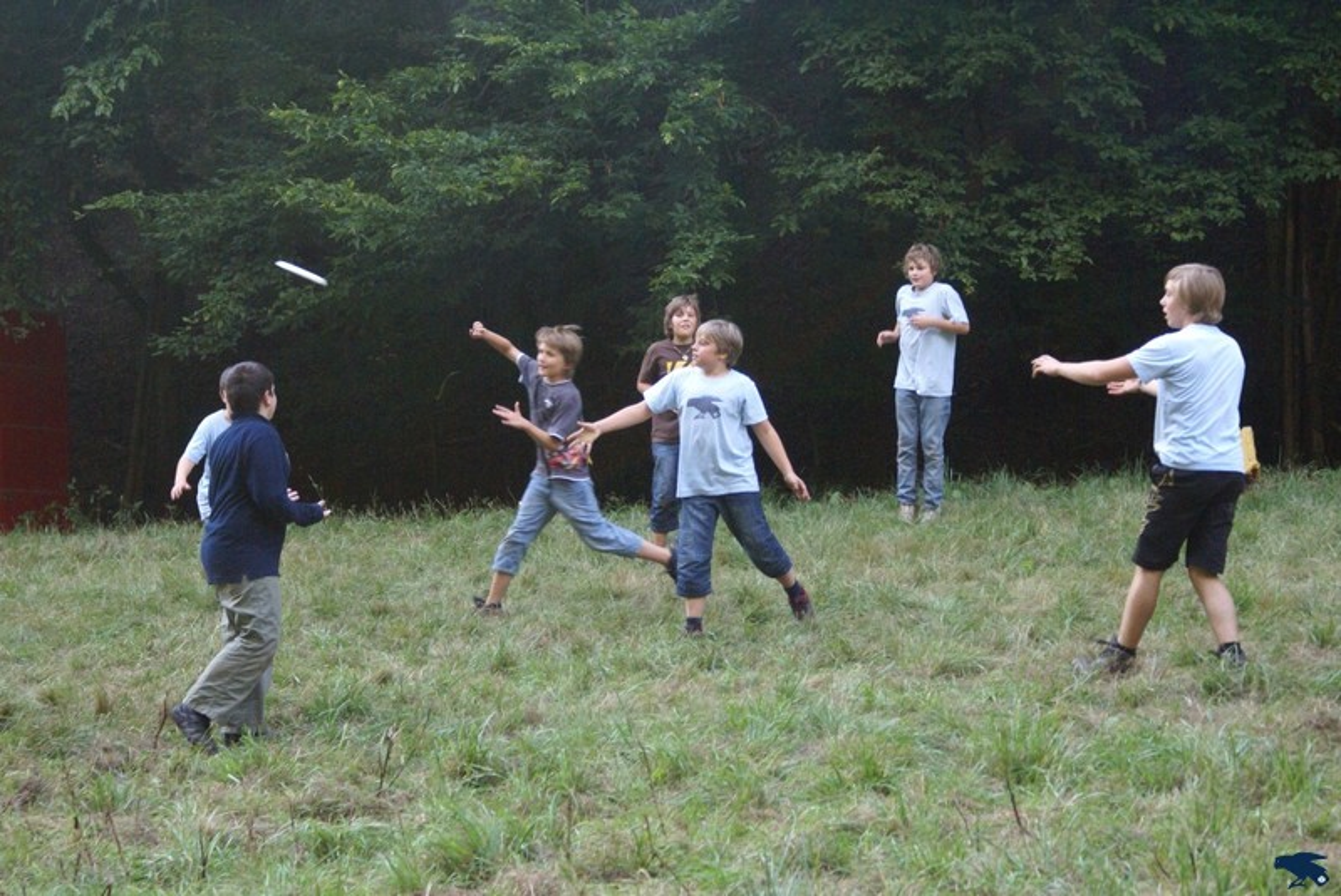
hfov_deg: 22.6
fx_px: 3355
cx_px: 670
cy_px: 448
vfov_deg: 15.2
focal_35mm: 90
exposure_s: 1/160
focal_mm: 60
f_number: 5.6
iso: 800
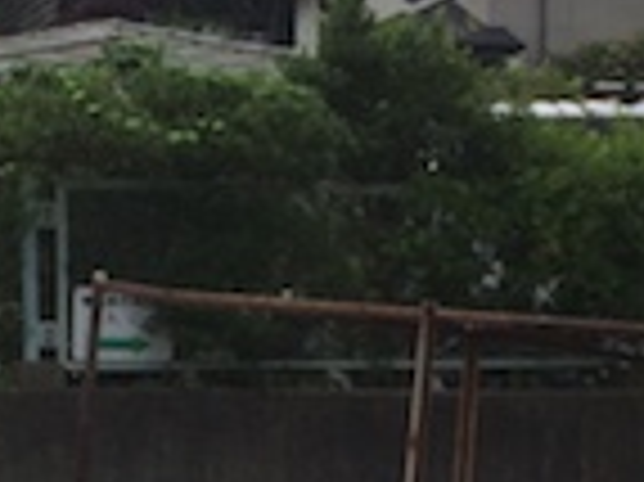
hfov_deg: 12.9
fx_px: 2844
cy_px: 653
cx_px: 128
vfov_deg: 9.5
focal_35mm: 153
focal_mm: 4.15
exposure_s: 1/954
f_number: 2.2
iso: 32
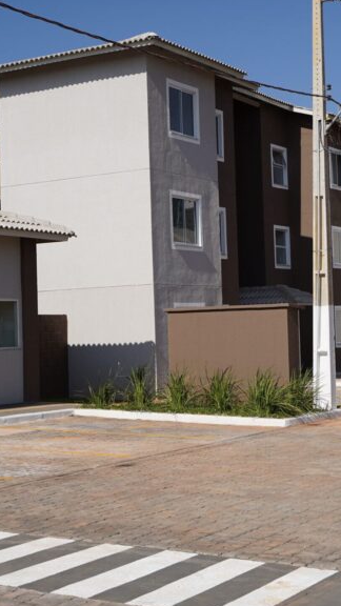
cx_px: 232
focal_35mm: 67
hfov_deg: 17.9
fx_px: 1077
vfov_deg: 31.4
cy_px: 280
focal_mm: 36
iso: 160
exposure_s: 1/5000
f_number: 2.8
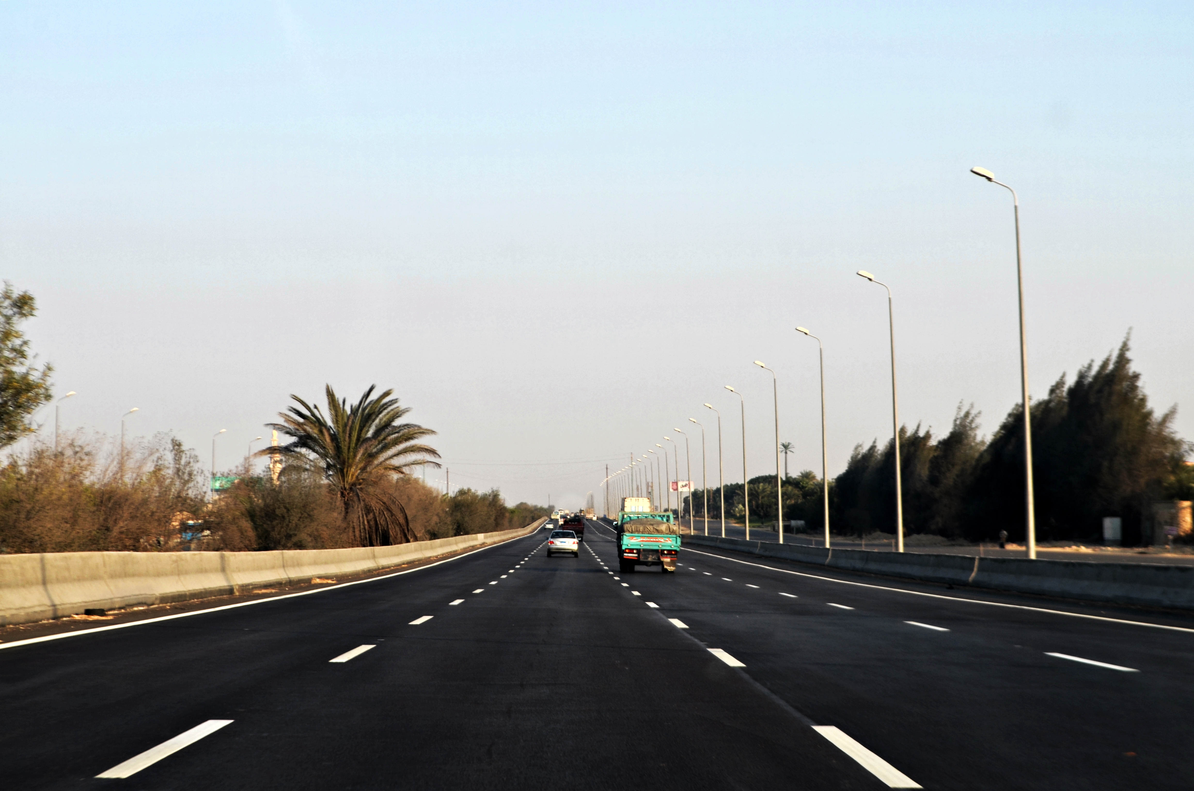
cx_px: 597
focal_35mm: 75
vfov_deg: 18.1
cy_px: 396
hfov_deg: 27.0
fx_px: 2482
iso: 160
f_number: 8
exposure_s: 1/250
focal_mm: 50
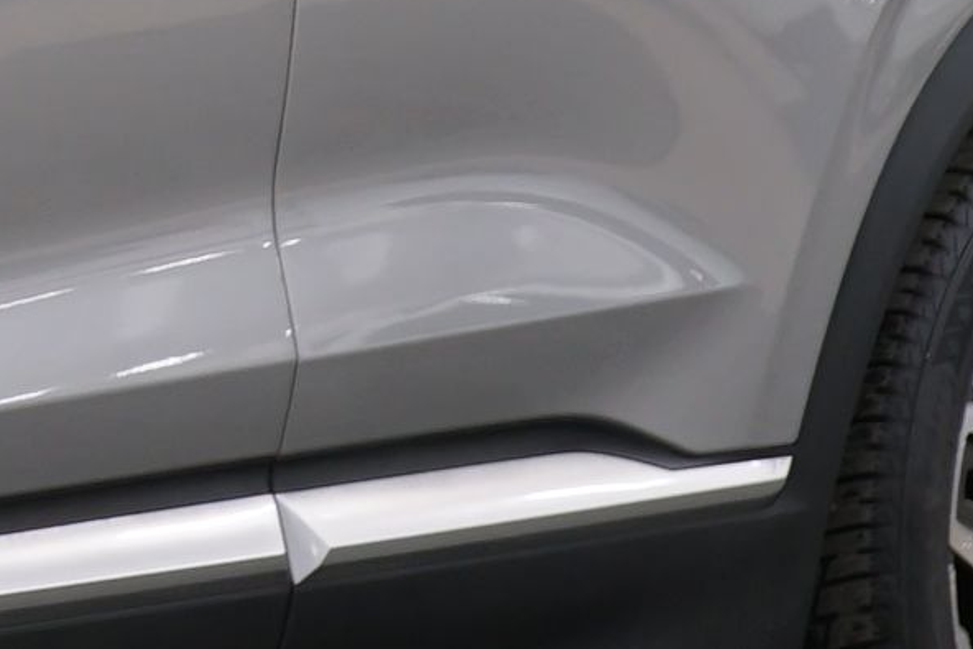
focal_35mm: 319
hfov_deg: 6.2
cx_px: -1146
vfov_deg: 4.3
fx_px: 8623
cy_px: -261
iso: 400
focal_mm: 48
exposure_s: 1/10
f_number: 4.5
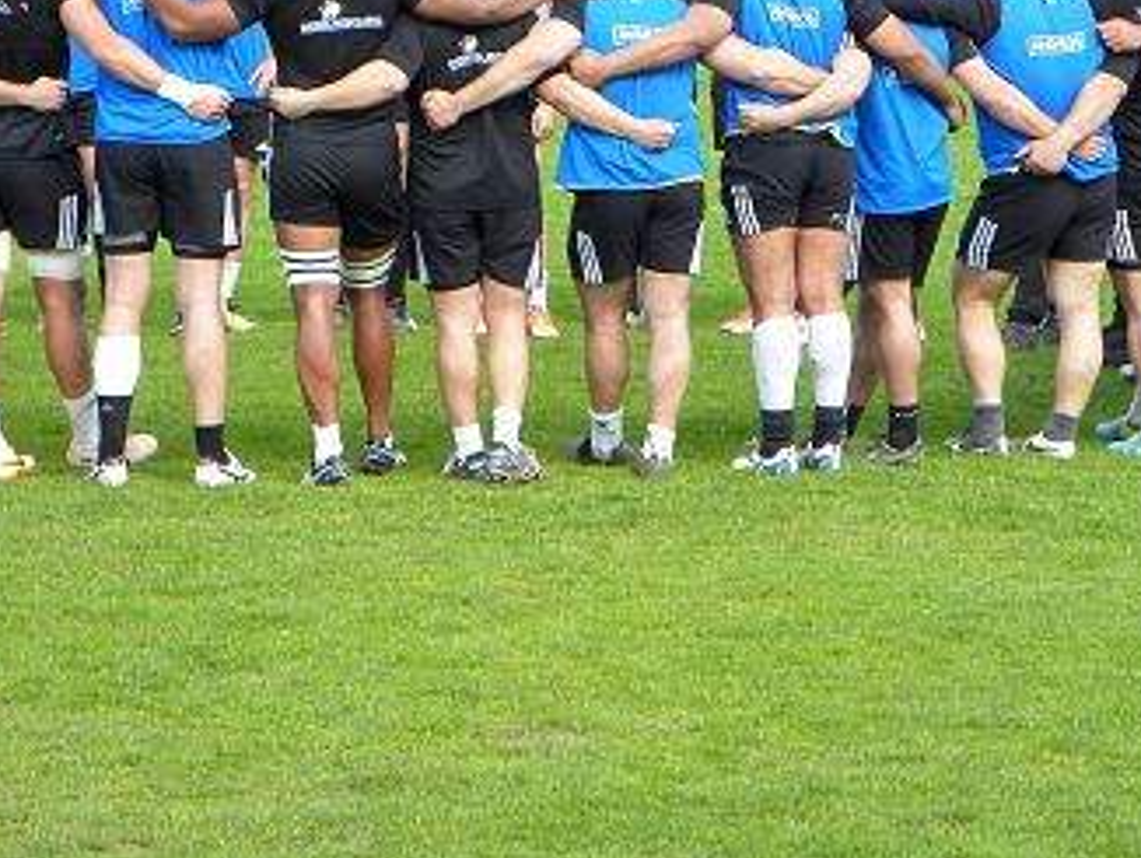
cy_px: 151
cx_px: 508
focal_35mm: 298
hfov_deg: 6.6
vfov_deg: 5.0
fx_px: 9830
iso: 64
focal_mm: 28.8
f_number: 4.5
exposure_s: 1/87
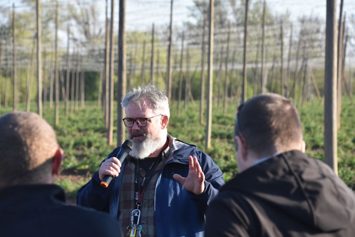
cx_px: 178
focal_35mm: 158
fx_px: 1554
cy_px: 118
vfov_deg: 8.7
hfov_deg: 13.0
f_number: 8
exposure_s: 1/1000
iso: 800
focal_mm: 105
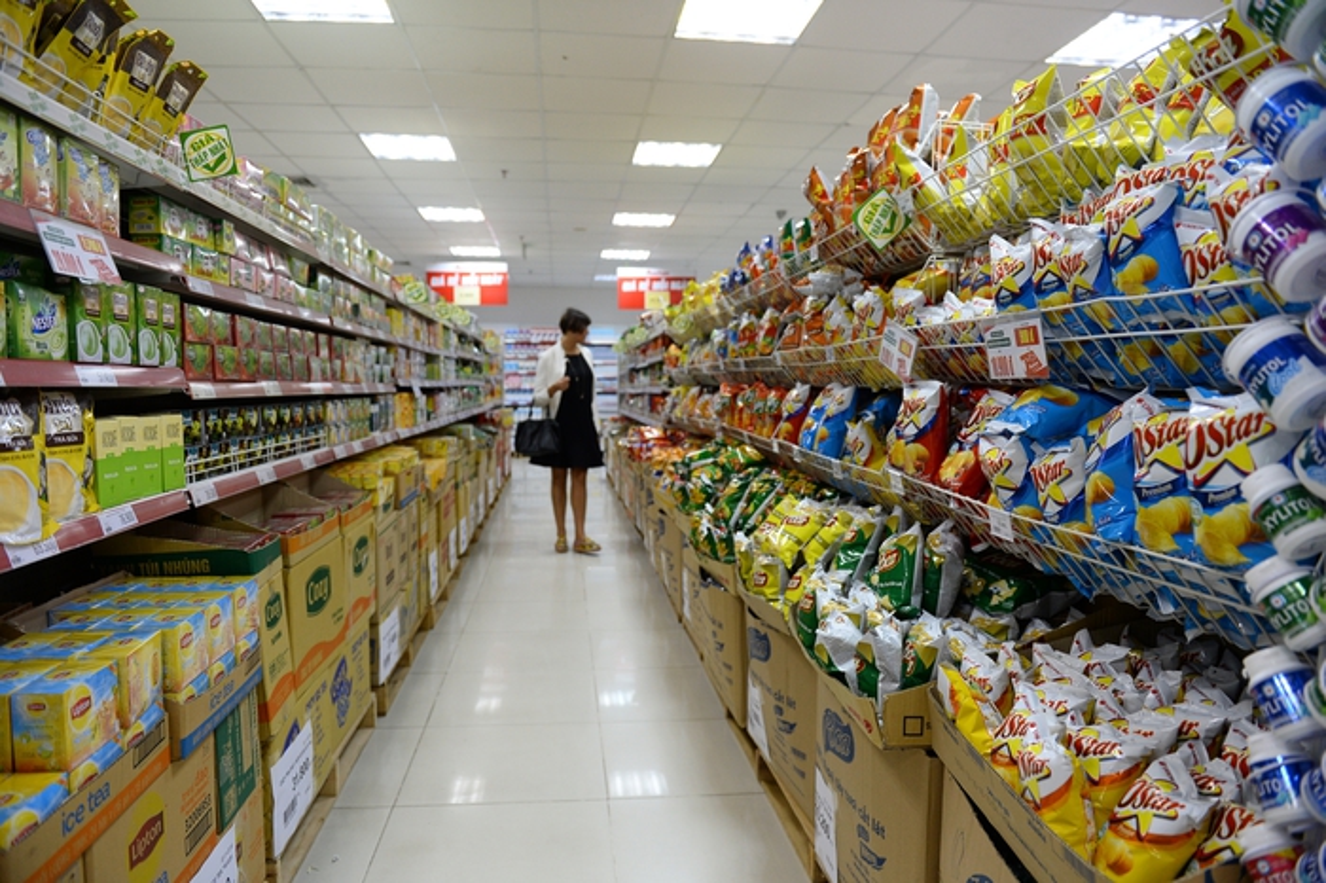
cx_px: 663
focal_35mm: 24
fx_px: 884
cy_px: 442
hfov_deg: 73.8
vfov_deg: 53.1
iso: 1600
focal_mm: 24
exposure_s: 1/125
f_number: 3.5
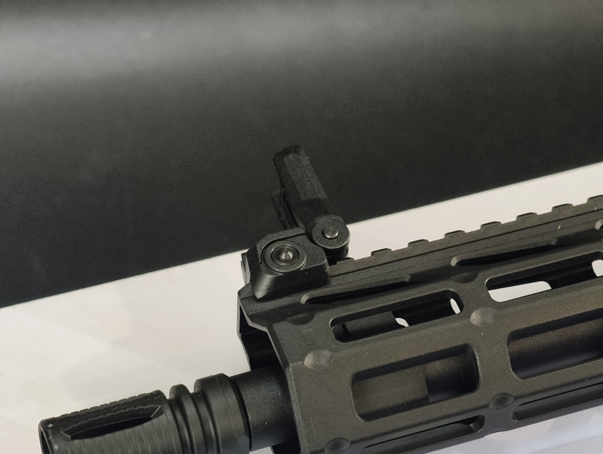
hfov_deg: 16.4
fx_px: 2093
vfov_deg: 12.4
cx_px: 407
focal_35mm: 120
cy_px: 317
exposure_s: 1/30
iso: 884
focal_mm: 22.48
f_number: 2.67
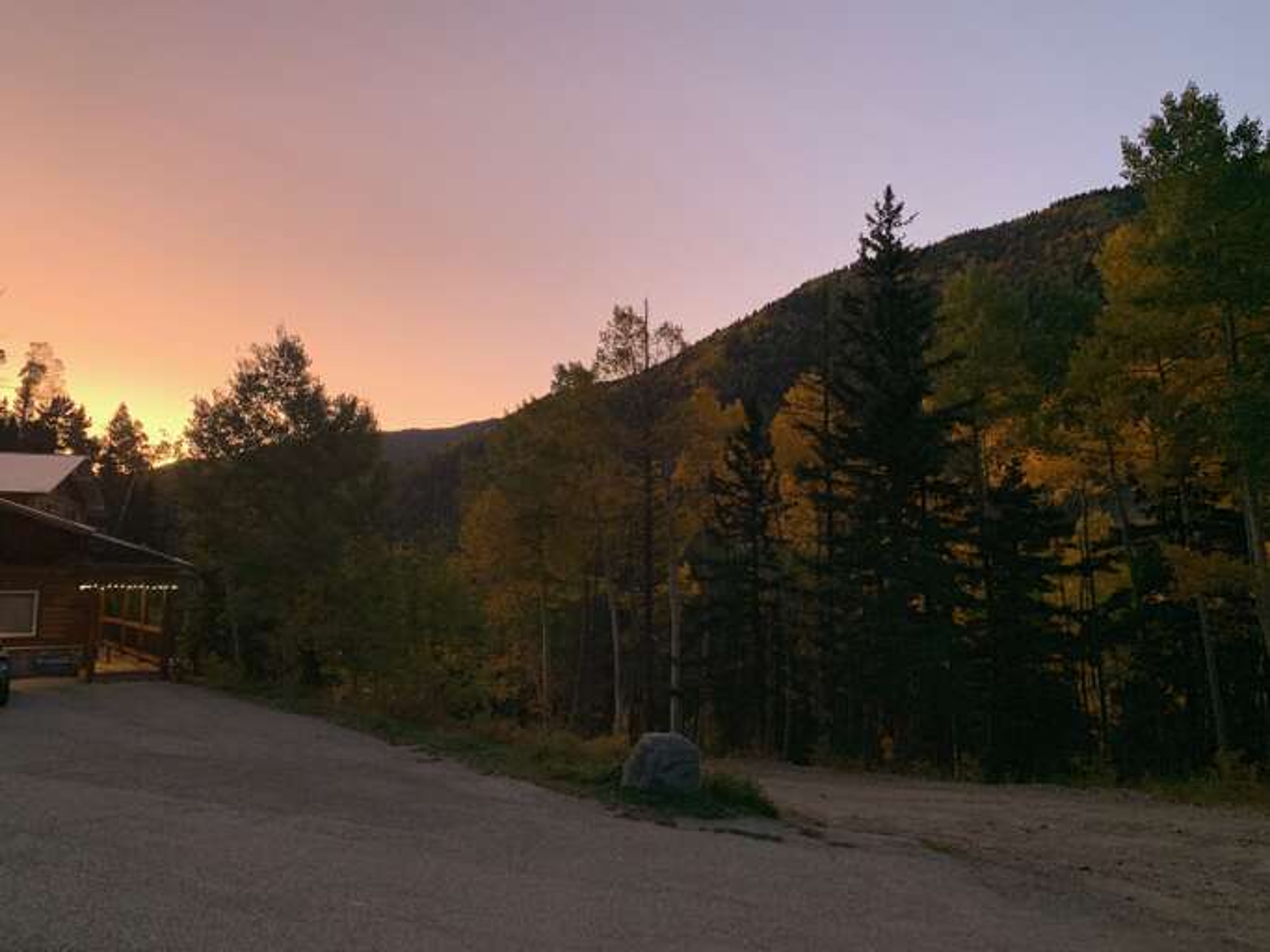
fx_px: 954
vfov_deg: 53.0
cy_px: 476
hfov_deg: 67.3
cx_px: 635
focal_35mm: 26
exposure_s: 1/60
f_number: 1.8
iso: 200
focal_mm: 4.25
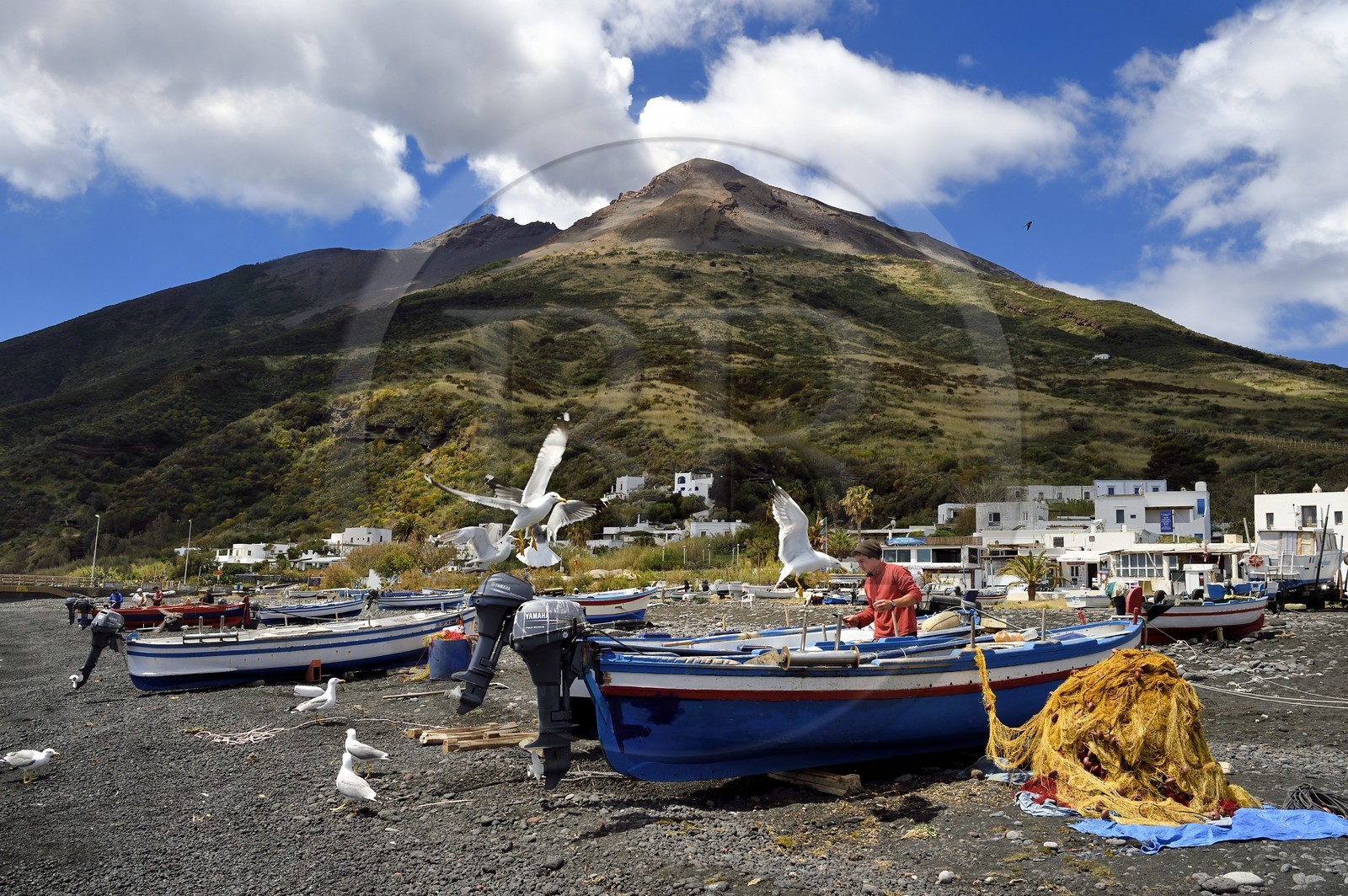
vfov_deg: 41.0
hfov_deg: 58.8
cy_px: 448
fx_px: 1197
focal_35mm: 32
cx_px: 674
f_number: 10
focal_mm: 32
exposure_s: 1/500
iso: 200
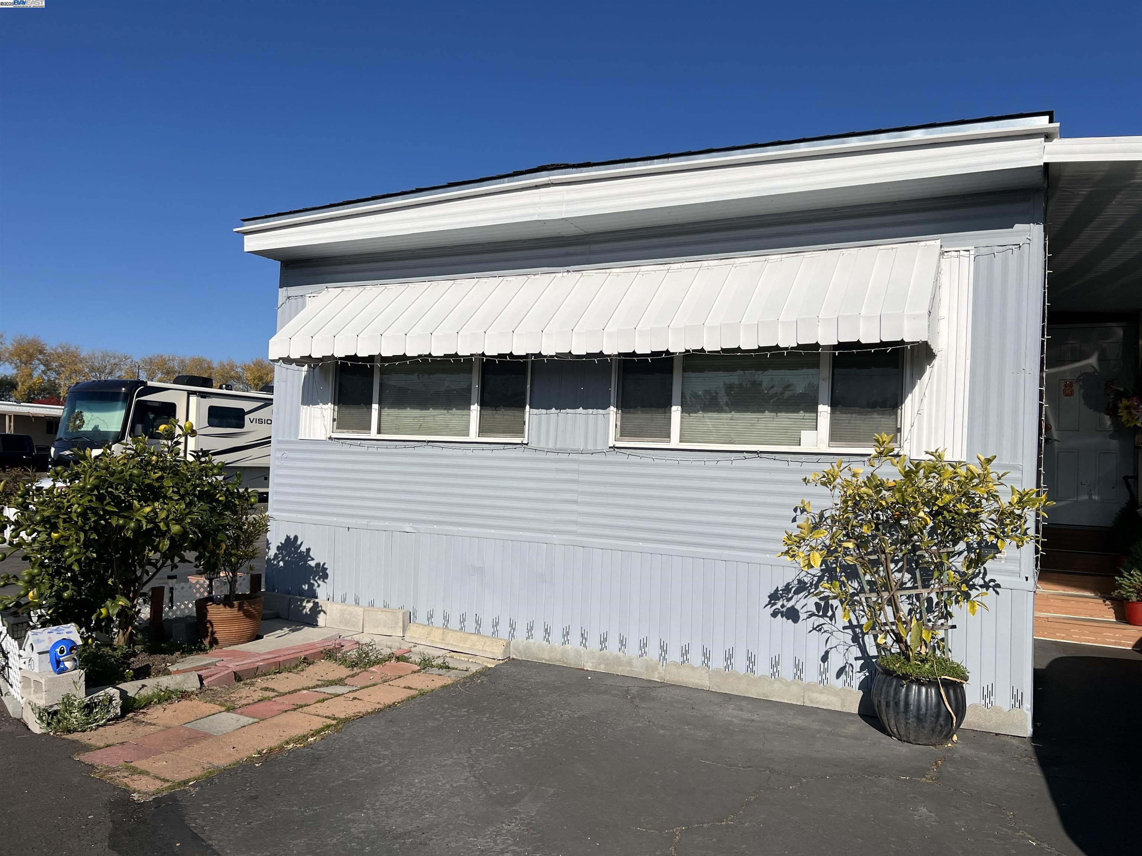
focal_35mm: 26
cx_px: 571
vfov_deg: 53.1
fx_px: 858
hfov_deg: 67.3
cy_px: 428
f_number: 1.5
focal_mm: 5.7
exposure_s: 1/12658
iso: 50
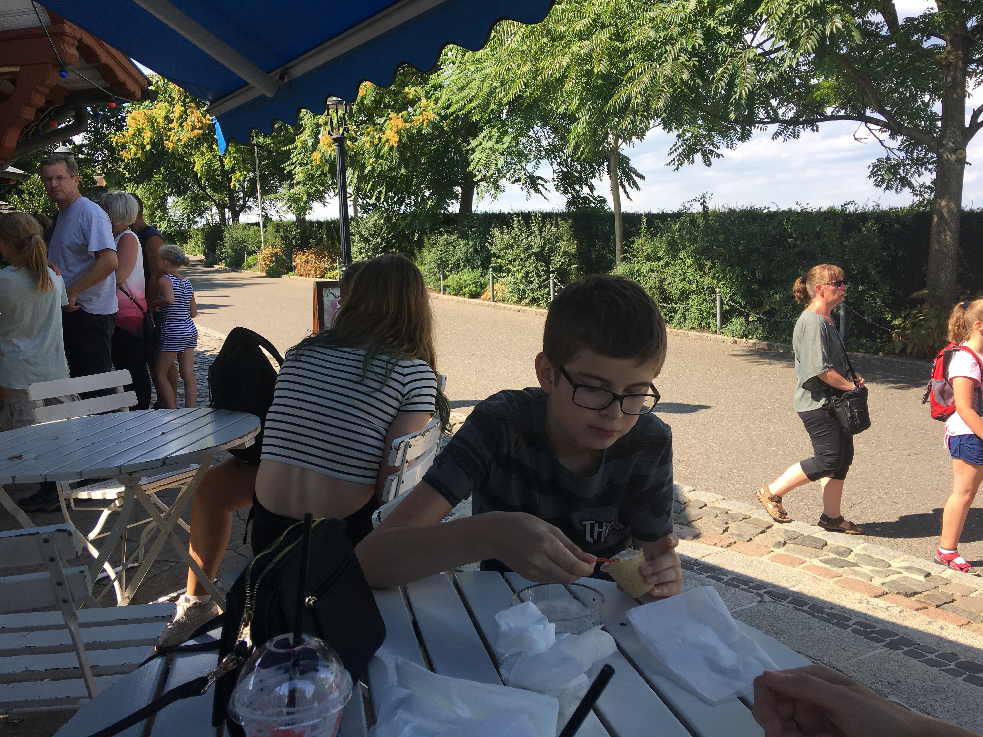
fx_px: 824
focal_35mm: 29
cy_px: 368
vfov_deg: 48.2
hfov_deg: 61.7
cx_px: 492
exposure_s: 1/601
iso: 25
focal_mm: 4.15
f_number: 2.2
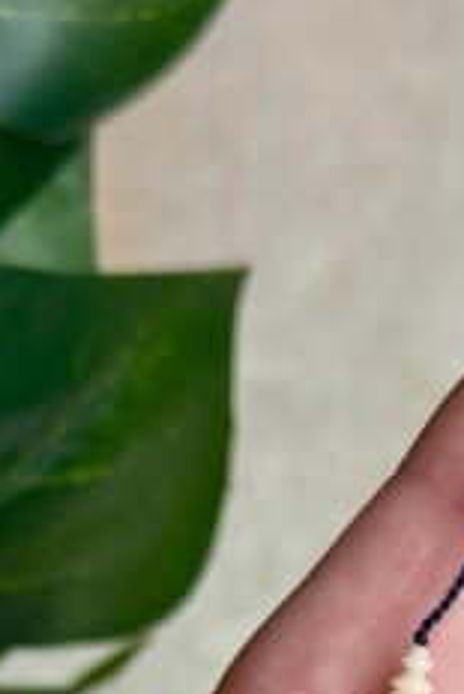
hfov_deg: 7.9
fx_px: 3320
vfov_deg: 11.3
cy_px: 1170
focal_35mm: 172
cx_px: 485
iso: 50
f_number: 1.78
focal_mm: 6.76
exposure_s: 1/121
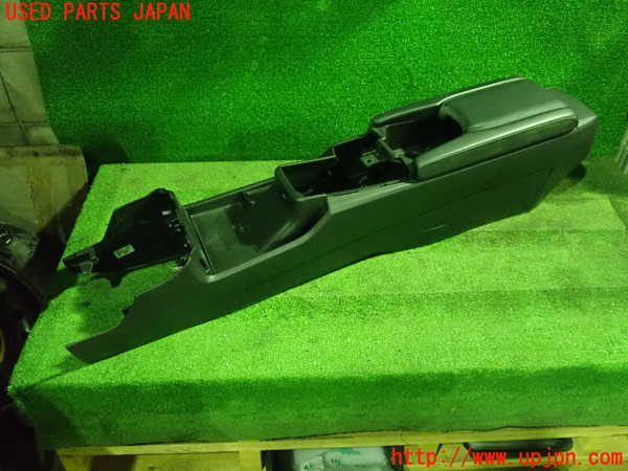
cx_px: 314
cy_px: 236
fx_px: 544
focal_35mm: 30
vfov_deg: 46.8
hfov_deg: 60.0
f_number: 2.3
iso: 1600
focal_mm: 5.5
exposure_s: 1/30
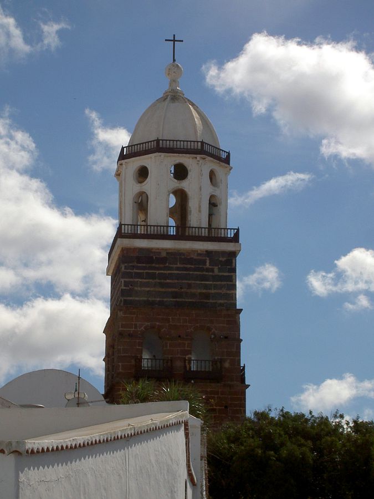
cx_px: 187
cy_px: 250
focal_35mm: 102
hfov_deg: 14.5
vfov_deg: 19.3
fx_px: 1469
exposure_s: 1/500
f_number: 8.3
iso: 50
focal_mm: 16.8
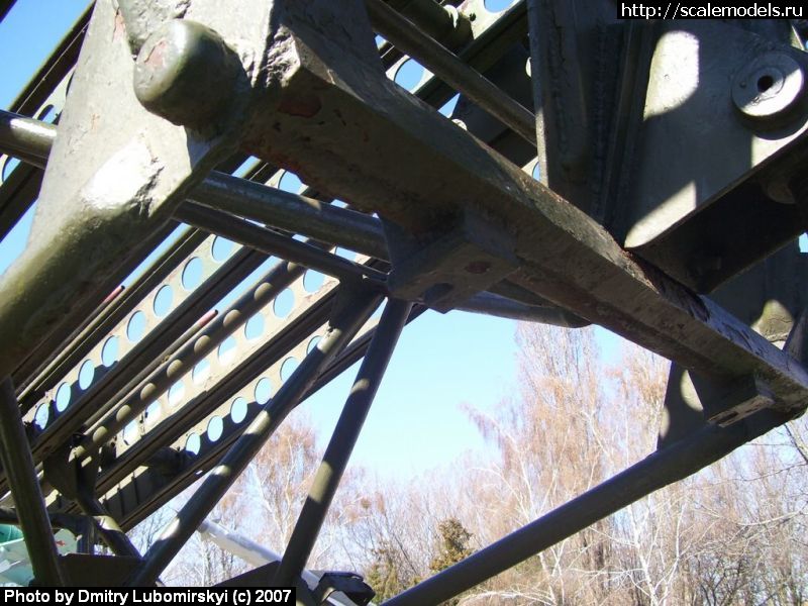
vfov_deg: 38.7
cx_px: 404
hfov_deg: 50.1
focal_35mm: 37
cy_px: 303
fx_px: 864
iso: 80
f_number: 2.7
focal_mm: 6
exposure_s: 1/500
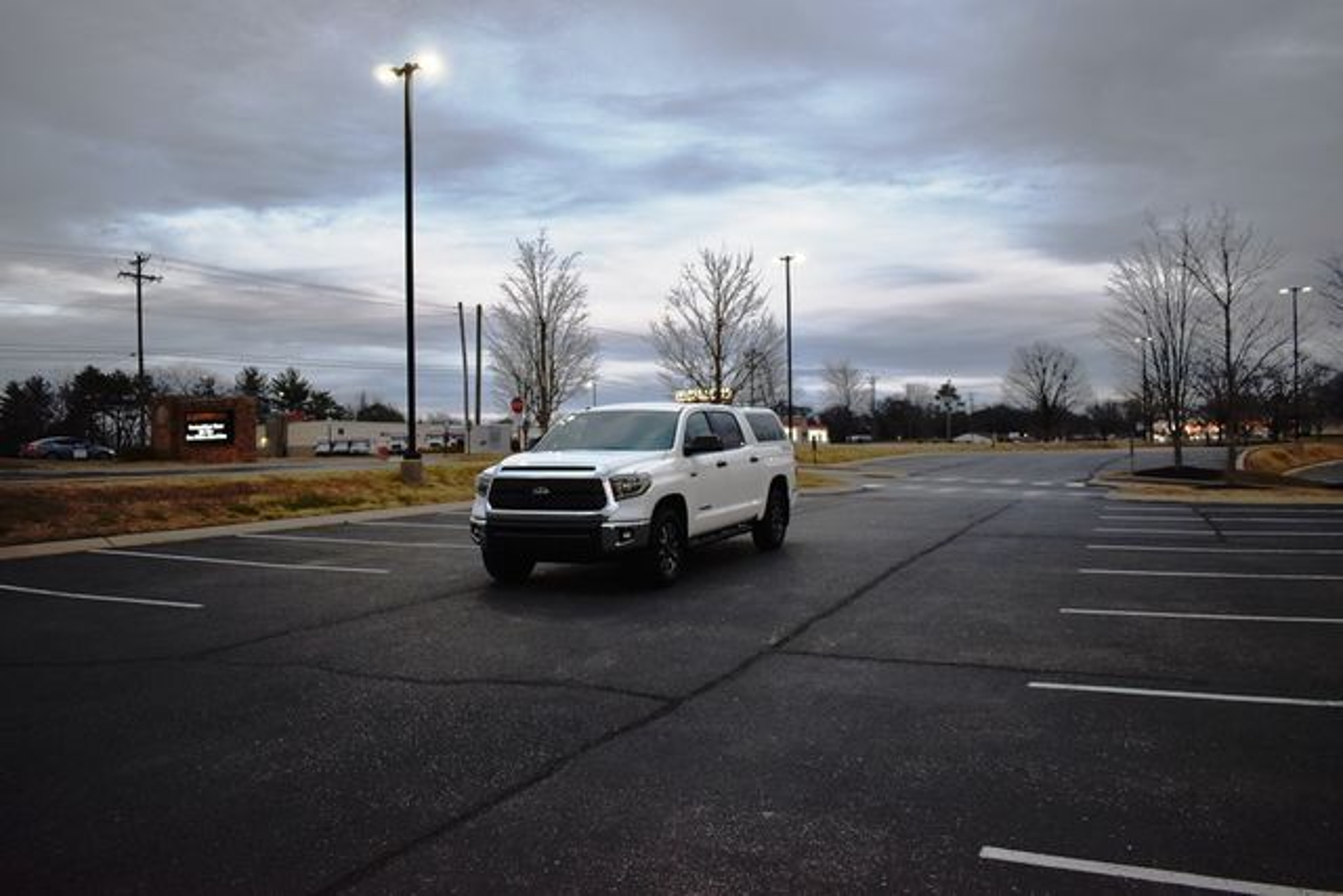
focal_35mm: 27
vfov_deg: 48.0
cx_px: 672
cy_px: 448
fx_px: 1007
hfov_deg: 67.4
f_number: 3.5
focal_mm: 18
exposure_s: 1/250
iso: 720
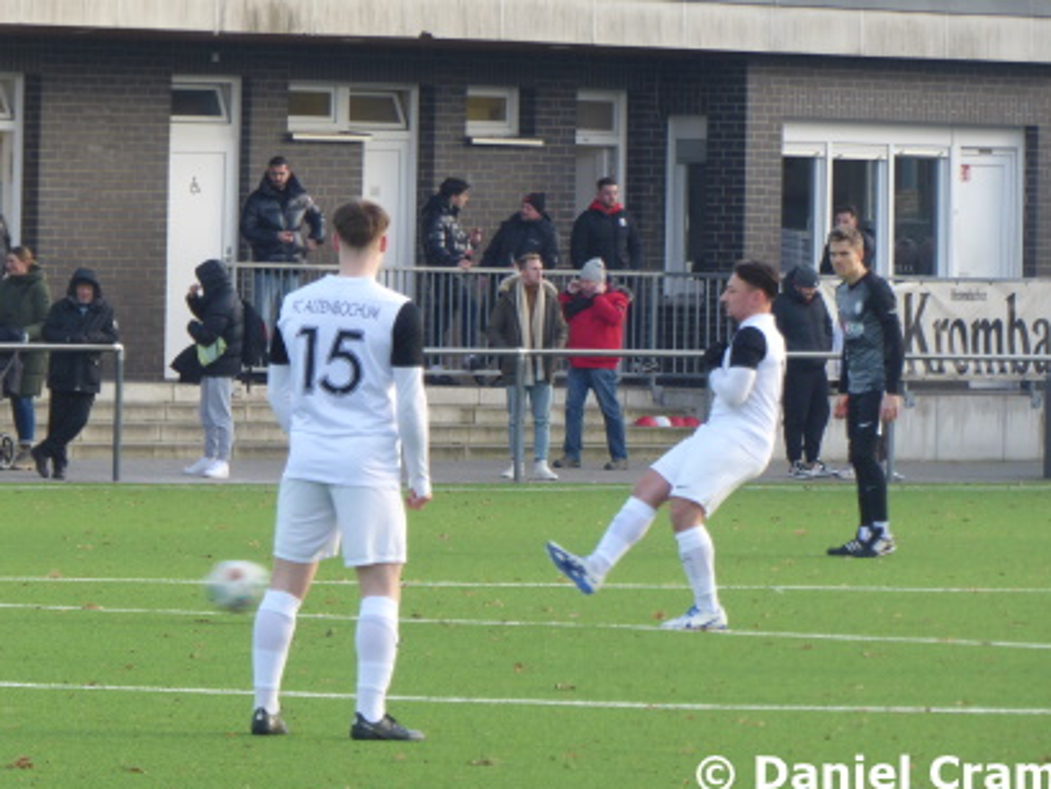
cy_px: 373
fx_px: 14396
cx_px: 558
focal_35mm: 474
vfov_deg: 3.1
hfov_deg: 4.2
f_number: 6
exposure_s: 1/100
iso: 200
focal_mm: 77.3
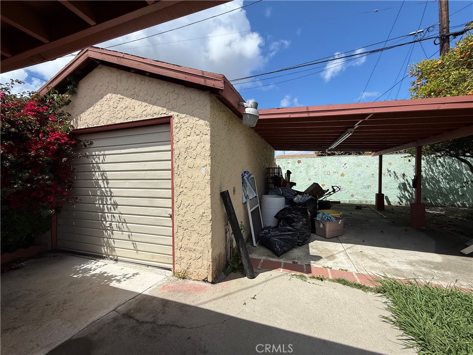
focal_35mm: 14
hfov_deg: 102.1
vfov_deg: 85.7
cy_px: 178
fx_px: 191
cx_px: 236
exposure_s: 1/2506
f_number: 2.2
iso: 50
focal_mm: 2.22
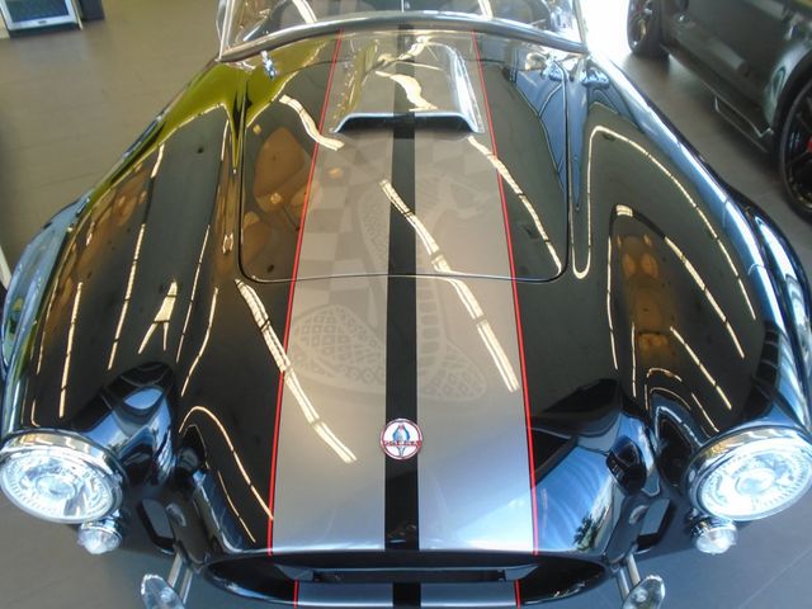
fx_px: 610
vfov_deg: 53.1
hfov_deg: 67.3
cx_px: 406
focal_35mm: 26
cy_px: 304
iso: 160
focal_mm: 4.6
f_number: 3.2
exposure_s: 1/30
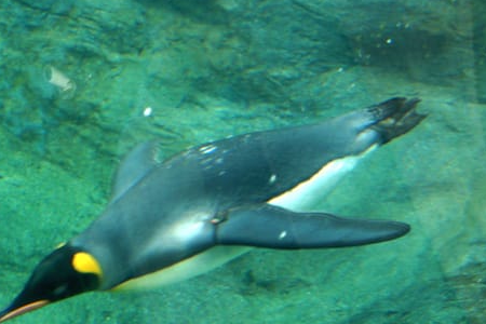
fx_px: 864
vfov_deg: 21.1
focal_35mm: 64
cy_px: 232
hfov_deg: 31.3
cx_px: 180
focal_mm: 24
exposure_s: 1/80
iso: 100
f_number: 5.6
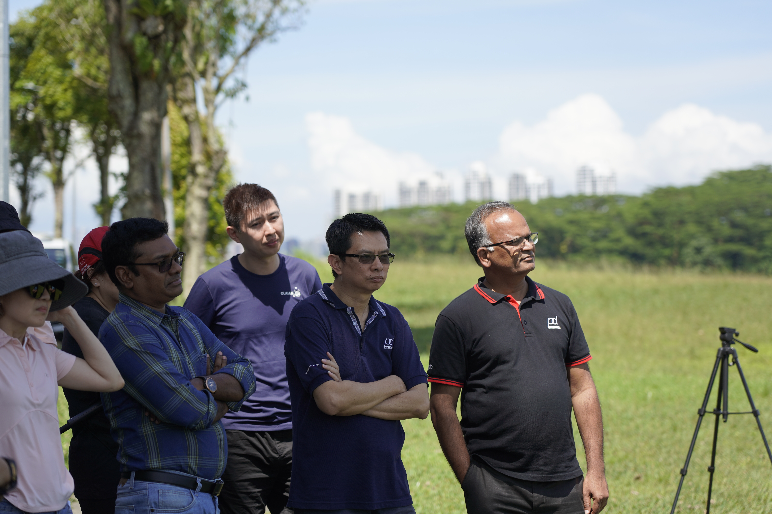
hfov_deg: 19.5
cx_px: 386
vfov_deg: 13.0
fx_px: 2251
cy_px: 257
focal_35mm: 105
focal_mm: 105
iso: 100
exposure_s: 1/500
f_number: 4
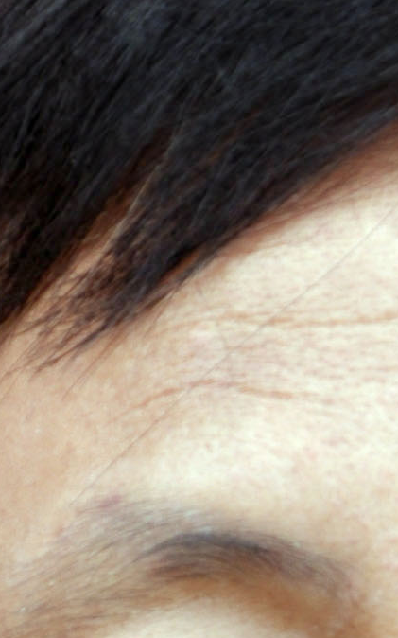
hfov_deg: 2.0
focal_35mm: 641
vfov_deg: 3.3
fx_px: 11129
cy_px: 1309
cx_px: 433
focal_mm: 66
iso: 200
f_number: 6.3
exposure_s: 1/160
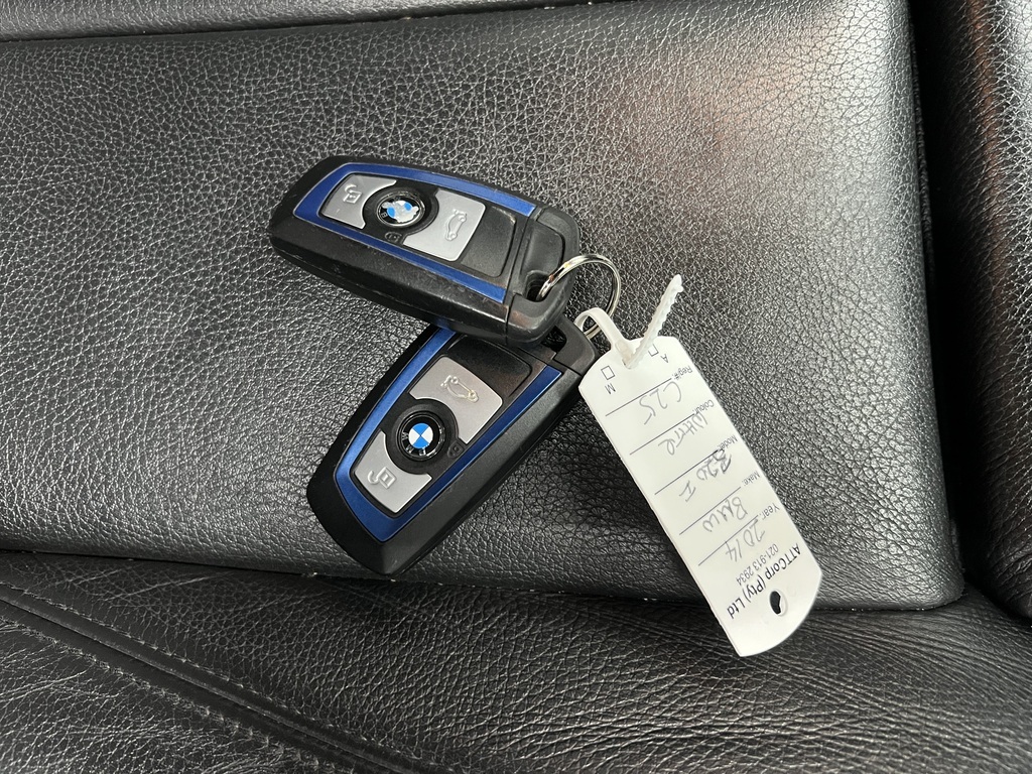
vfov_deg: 53.1
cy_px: 387
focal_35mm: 26
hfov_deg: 67.3
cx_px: 516
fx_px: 775
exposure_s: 1/41
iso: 500
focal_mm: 5.7
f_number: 1.5
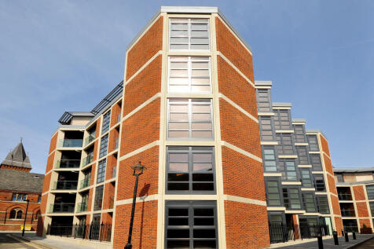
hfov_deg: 100.4
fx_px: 156
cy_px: 124
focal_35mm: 15
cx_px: 187
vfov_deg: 77.3
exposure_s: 1/320
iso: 320
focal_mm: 10
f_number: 10
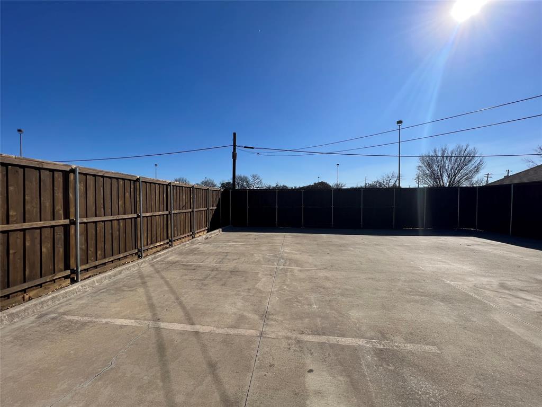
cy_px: 204
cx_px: 271
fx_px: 204
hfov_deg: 106.2
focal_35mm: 13
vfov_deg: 89.9
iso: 32
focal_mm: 1.57
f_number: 1.8
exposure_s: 1/2874
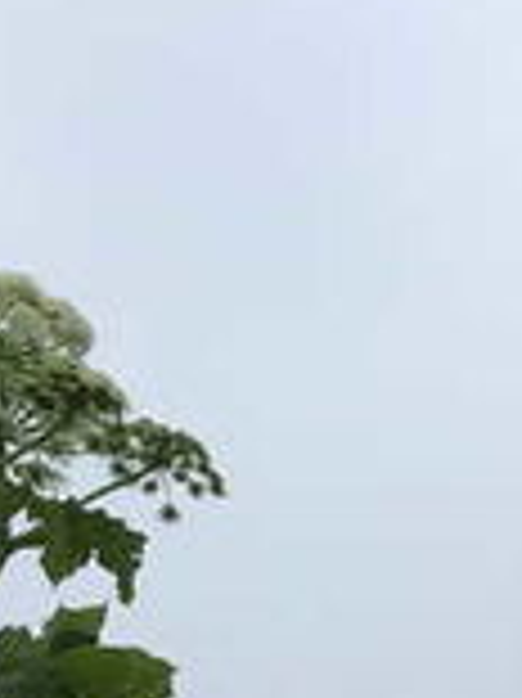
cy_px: 1414
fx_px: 3020
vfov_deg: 11.7
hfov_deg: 9.4
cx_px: 936
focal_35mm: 150
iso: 25
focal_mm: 4.15
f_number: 2.2
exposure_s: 1/641
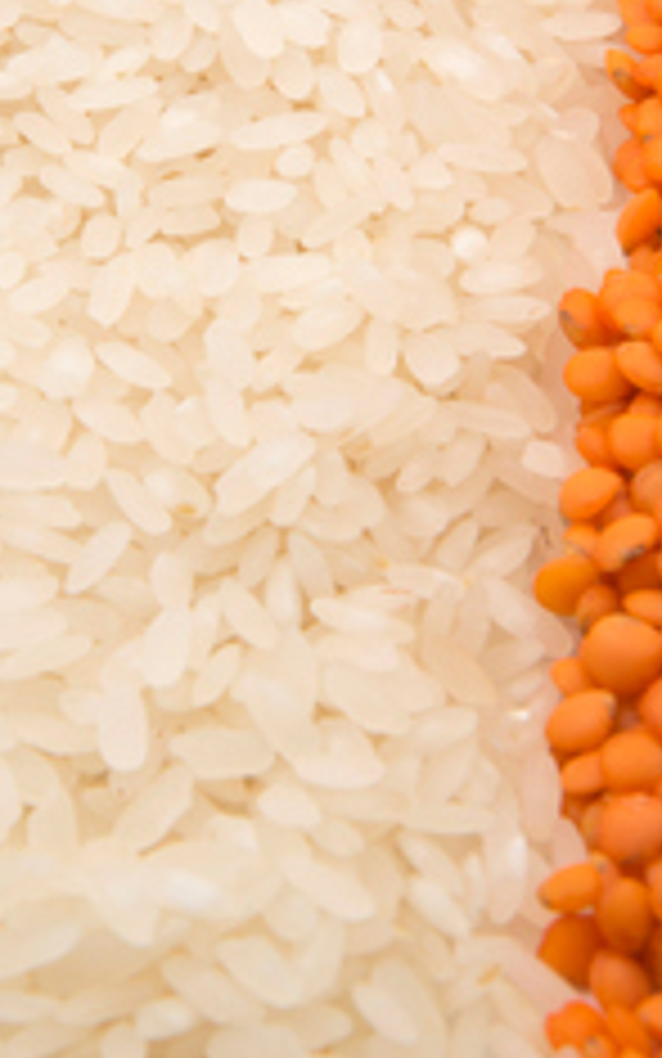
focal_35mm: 220
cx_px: 239
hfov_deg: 6.0
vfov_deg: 9.5
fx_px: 6347
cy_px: 101
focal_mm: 70
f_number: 18
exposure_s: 1/160
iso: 100
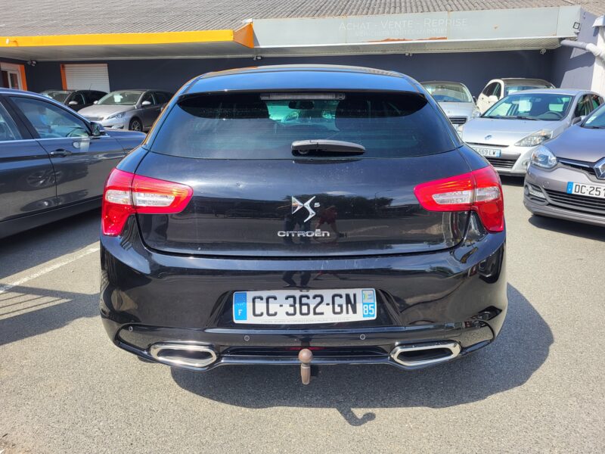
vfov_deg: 53.1
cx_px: 302
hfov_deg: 67.3
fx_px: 454
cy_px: 227
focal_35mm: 26
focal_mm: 5.4
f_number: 1.8
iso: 40
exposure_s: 1/887
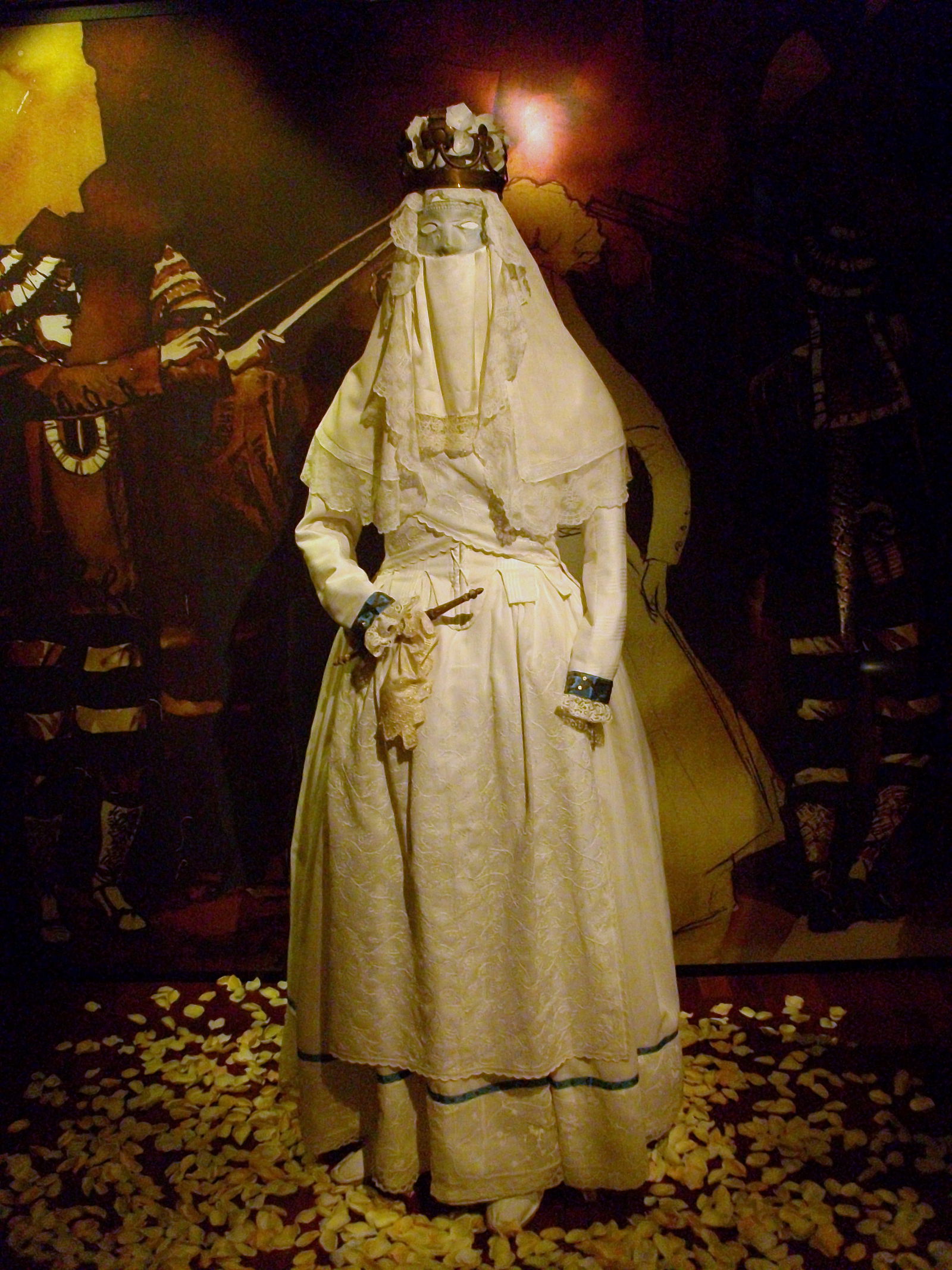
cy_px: 635
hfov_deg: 44.2
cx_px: 476
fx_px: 1173
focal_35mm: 32
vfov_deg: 56.8
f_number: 2.9
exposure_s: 1/8
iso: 320
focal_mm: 5.7
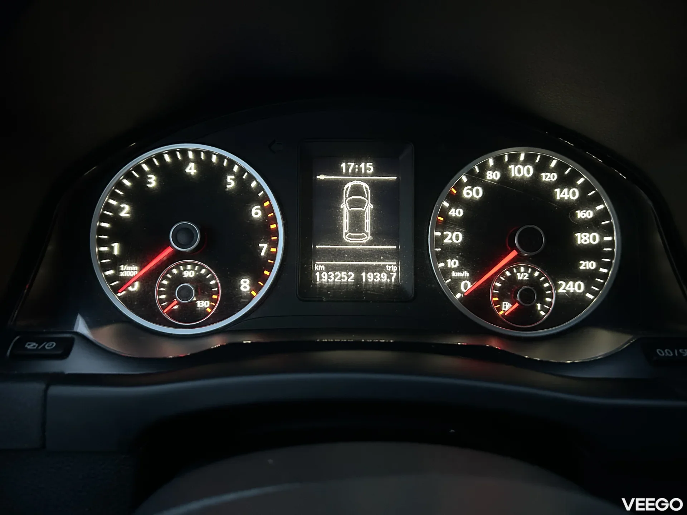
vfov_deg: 53.1
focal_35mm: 26
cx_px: 344
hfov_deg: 67.3
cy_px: 258
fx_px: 516
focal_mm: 5.7
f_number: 1.5
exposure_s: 1/27
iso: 1000
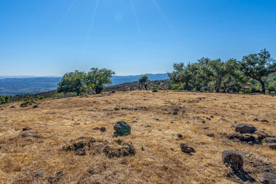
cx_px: 122
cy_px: 67
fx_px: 169
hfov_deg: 78.3
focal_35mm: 22
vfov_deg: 56.4
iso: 320
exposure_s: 1/500
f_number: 11
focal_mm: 16
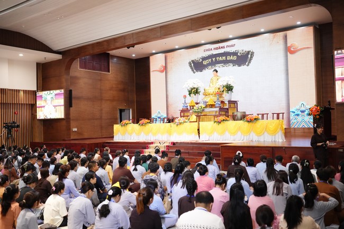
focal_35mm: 35
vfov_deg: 37.8
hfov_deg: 54.4
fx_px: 334
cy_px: 114
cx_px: 172
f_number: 2.8
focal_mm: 35
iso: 6400
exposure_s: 1/400
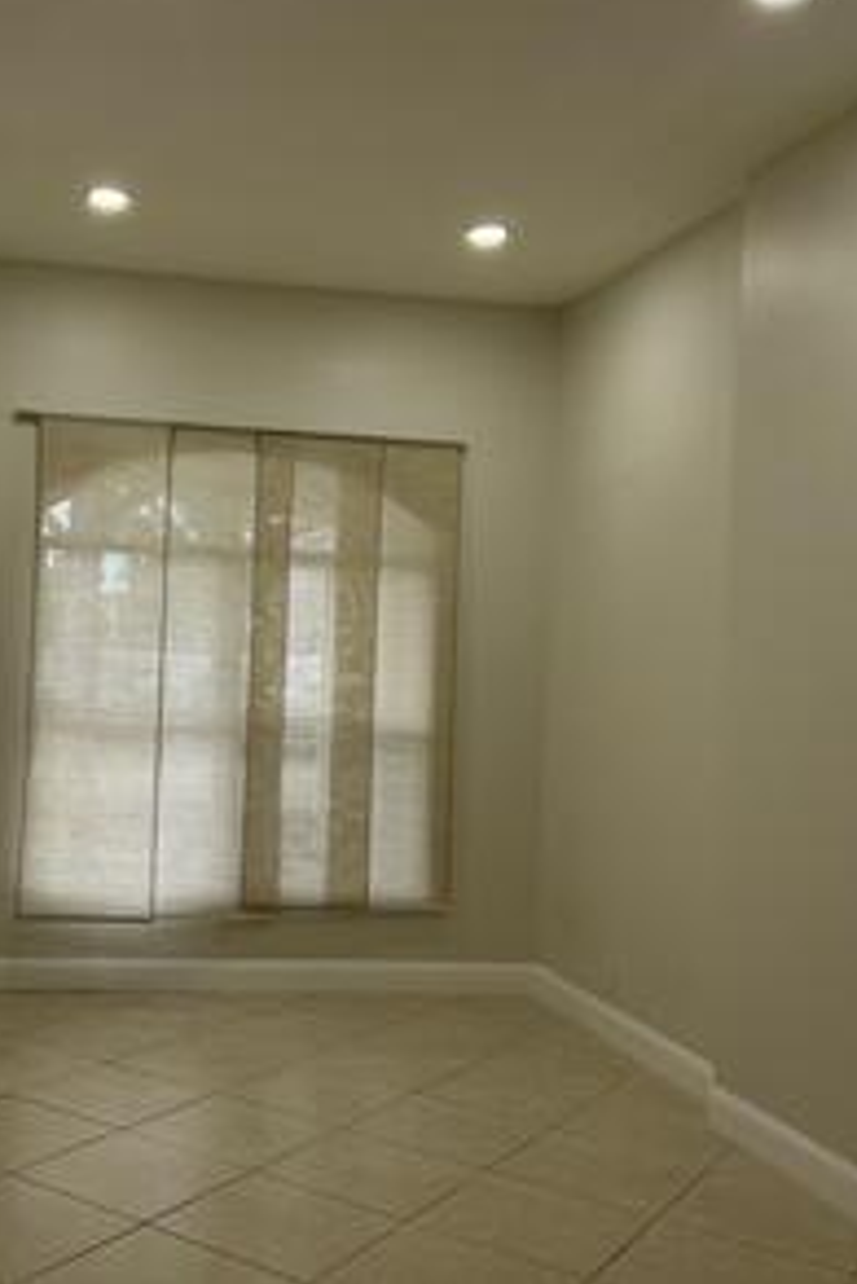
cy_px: 629
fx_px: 1320
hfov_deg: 35.2
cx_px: 211
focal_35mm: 37
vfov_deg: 51.9
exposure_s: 1/121
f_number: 1.5
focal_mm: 5.7
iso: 32
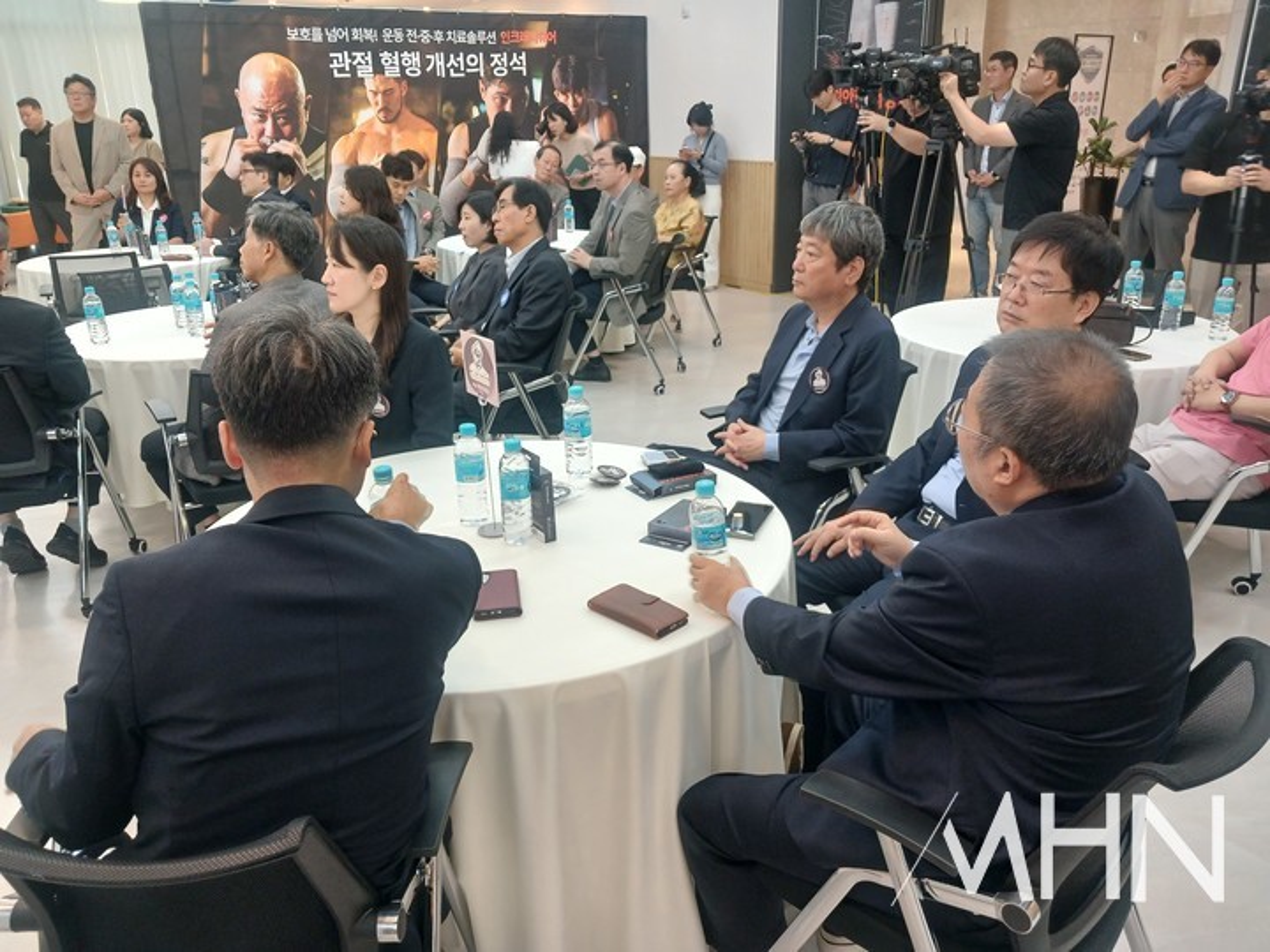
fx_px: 991
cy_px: 476
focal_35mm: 27
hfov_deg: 65.3
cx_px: 635
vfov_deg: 51.4
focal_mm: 4
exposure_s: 1/60
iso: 125
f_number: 1.8
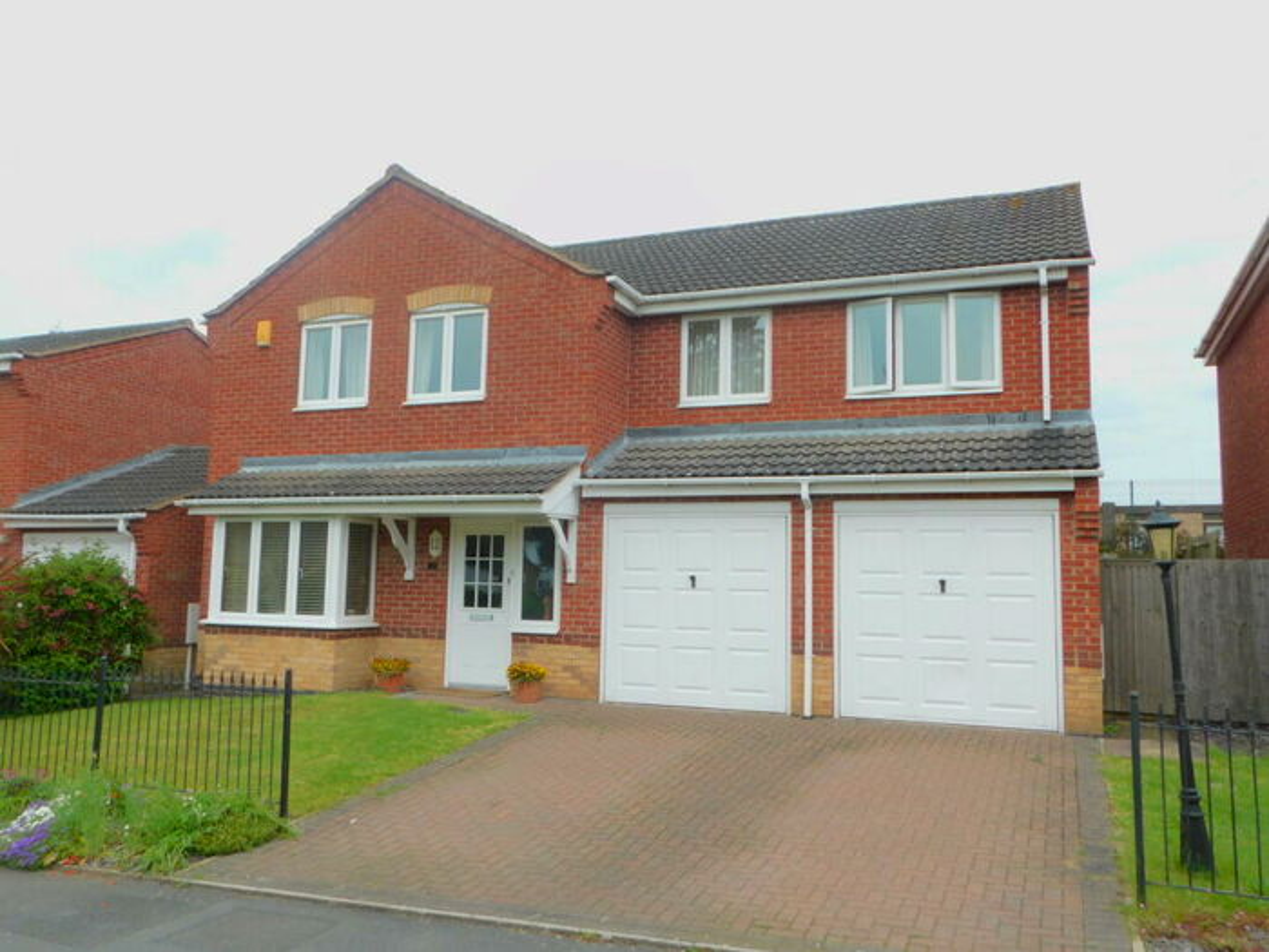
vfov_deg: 49.7
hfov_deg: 63.4
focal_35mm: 28
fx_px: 1026
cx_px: 634
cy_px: 476
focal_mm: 4.9
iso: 200
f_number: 3.2
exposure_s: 1/1250
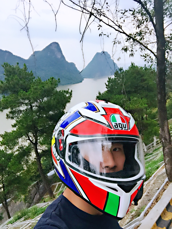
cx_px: 86
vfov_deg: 58.4
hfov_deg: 45.4
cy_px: 114
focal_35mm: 31
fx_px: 205
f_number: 2.2
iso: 32
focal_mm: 2.65
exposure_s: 1/683
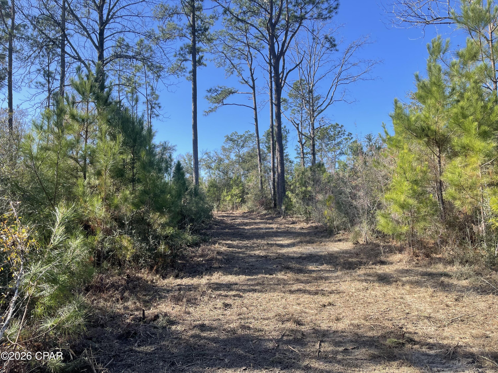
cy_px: 186
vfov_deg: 54.9
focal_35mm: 25
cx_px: 249
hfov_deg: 69.4
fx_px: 360
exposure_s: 1/1252
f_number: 1.6
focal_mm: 5.1
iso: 32
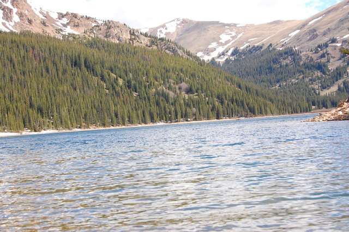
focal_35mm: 69
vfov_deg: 19.7
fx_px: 669
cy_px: 116
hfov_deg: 29.3
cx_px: 174
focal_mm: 46
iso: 400
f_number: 10
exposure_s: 1/320
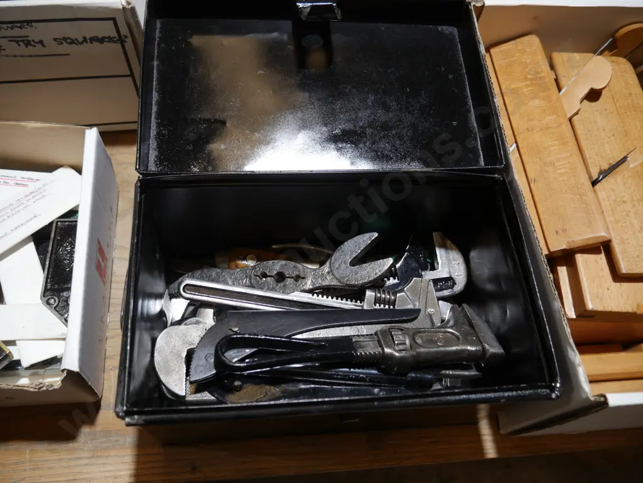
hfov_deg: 63.4
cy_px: 242
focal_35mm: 28
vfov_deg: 49.8
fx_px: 520
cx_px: 322
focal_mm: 14
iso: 250
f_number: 3.5
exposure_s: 1/60
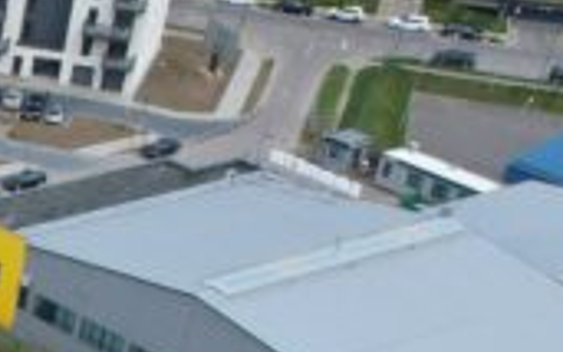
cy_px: 989
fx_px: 2057
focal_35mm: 134
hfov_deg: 13.2
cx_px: -612
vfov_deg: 8.5
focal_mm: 8.38
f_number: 2.8
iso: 100
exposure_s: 1/1000
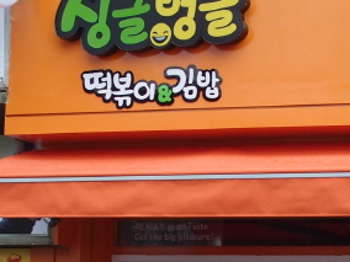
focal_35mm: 125
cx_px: 284
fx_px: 1264
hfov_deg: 15.7
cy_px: 244
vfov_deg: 11.8
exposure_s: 1/125
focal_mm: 8.16
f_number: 2.5
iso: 125
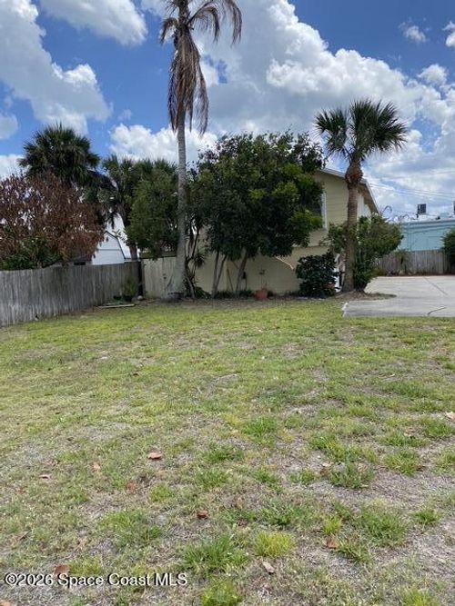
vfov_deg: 67.3
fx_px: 456
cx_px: 228
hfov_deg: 53.0
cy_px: 303
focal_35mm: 26
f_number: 1.8
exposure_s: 1/2463
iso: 32
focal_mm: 4.25
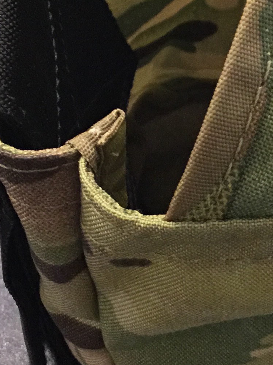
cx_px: 254
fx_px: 1063
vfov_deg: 19.4
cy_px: 104
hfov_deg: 14.5
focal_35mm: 101
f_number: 2.4
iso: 250
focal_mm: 3.3
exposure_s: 1/33
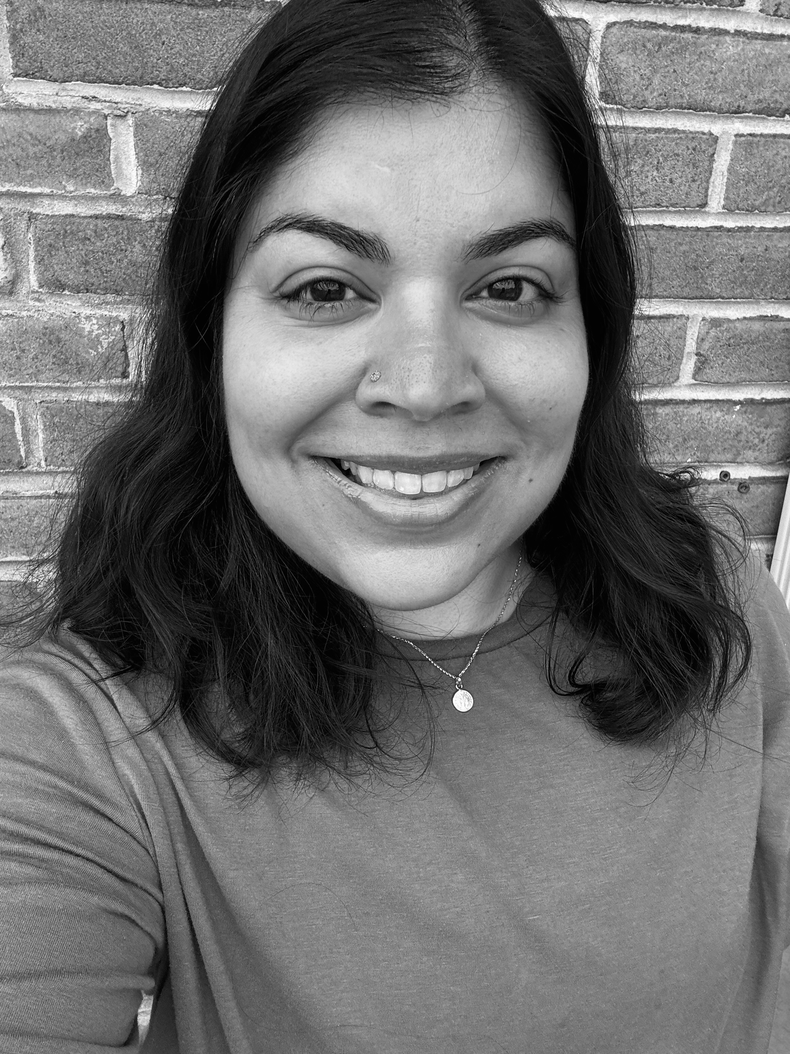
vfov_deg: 60.0
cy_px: 527
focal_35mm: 30
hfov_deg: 46.8
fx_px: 913
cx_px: 395
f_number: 1.9
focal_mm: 2.69
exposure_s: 1/121
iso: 32
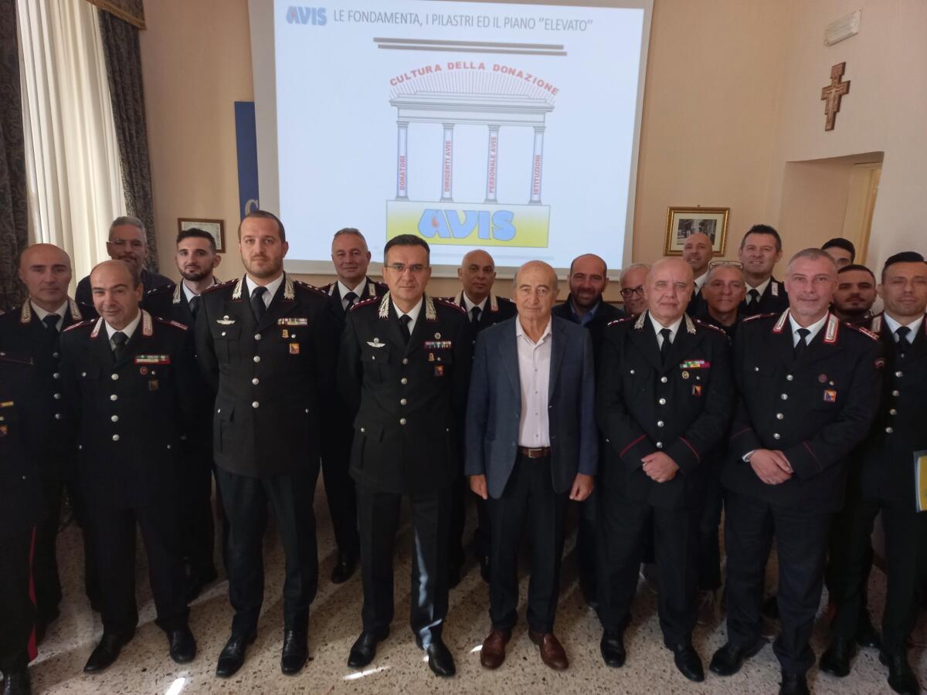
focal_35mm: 25
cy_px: 348
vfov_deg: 54.9
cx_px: 464
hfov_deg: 69.4
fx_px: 669
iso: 250
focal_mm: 4.6
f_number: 1.8
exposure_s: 1/33
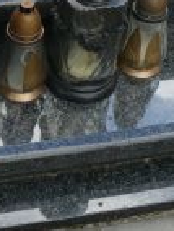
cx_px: 11
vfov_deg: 16.1
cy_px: -36
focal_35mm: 118
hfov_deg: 12.5
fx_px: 788
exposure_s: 1/200
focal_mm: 7.4
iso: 100
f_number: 4
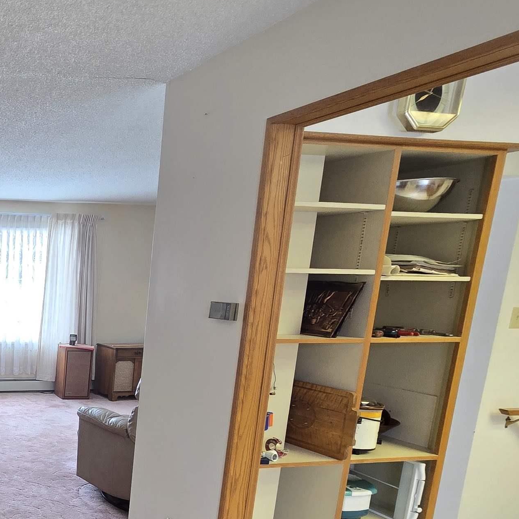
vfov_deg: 55.6
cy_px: 363
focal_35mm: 28
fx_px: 475
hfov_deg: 40.6
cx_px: -100
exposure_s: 1/60
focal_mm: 2.2
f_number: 2.2
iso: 100
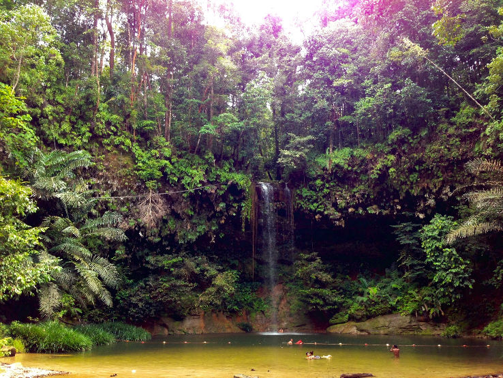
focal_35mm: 33
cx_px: 252
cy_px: 189
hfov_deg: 55.3
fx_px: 480
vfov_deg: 43.0
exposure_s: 1/60
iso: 80
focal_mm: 4.13
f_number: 2.4
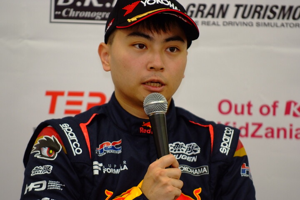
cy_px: 100
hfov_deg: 6.9
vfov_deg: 4.6
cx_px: 150
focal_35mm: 300
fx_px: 2500
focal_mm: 200
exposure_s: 1/250
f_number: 2.8
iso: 800
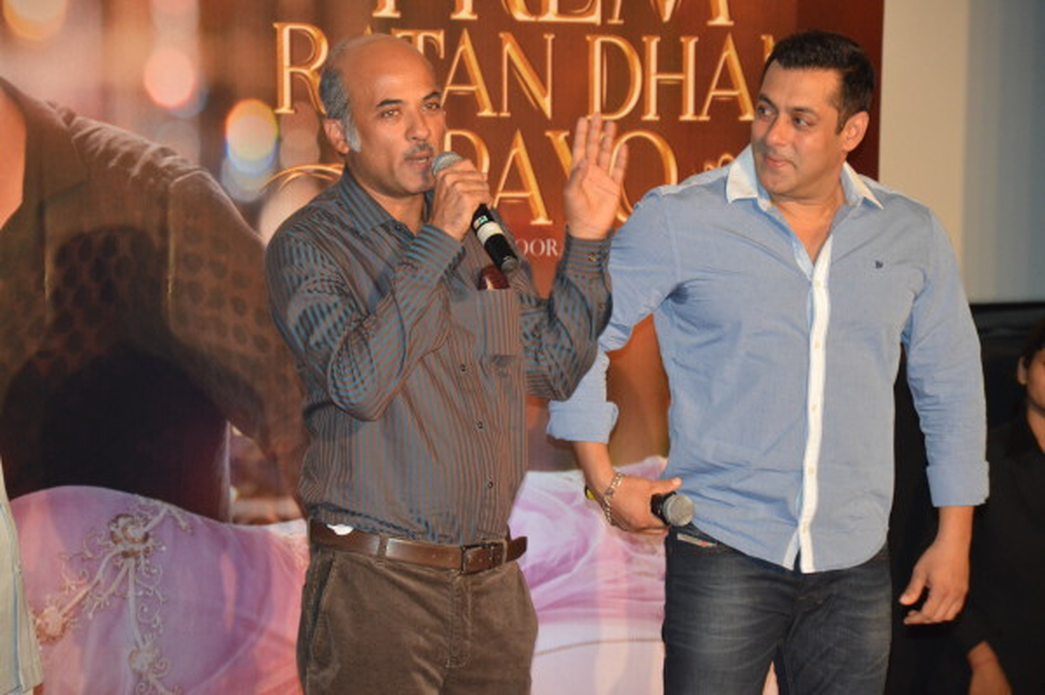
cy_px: 348
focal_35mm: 158
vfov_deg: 8.7
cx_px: 522
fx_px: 4568
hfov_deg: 13.1
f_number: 5.6
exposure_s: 1/60
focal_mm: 105
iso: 1600
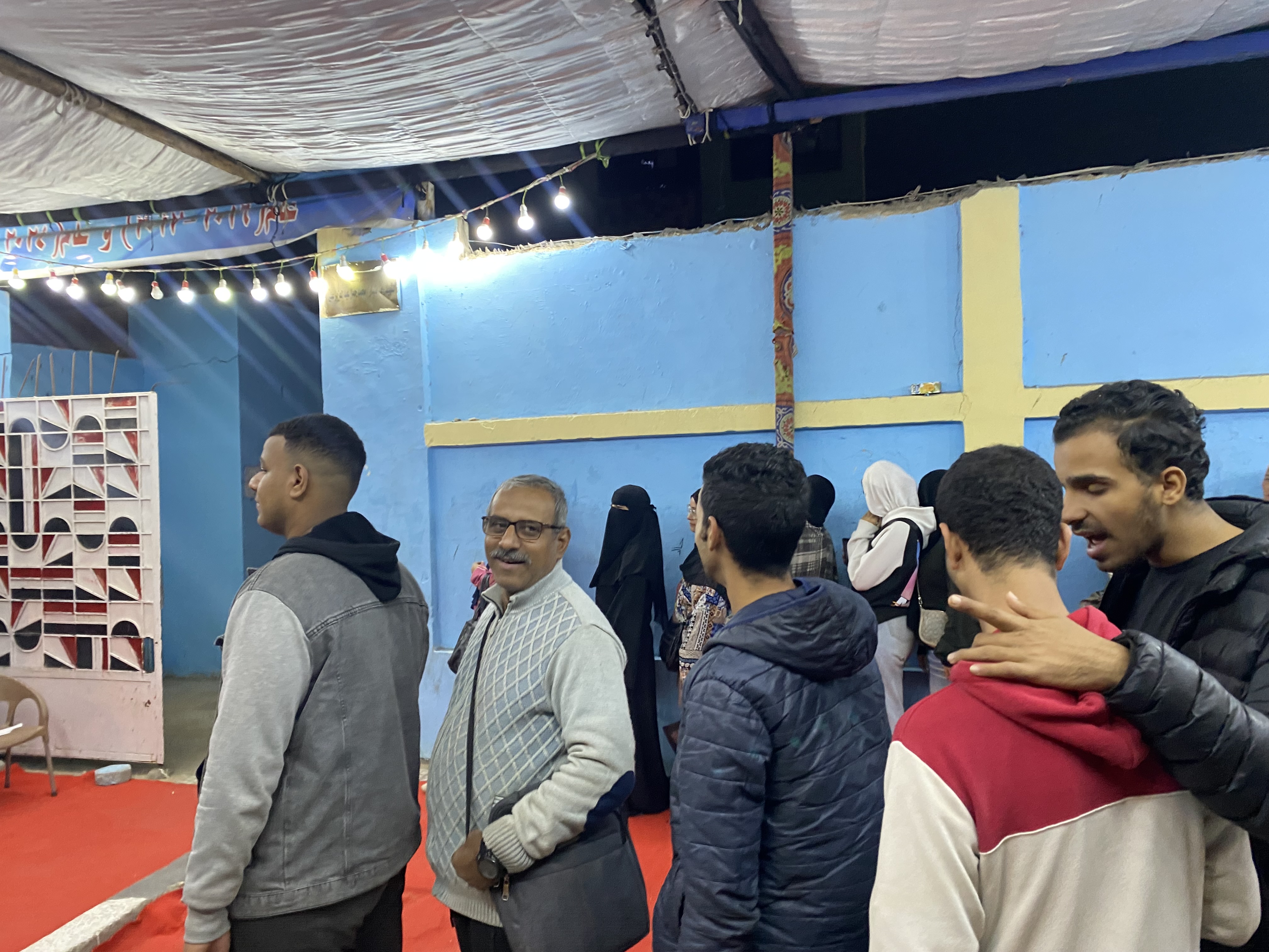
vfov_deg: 53.1
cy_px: 476
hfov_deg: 67.3
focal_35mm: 26
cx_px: 634
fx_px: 953
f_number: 1.8
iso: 200
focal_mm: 4.25
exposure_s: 1/50
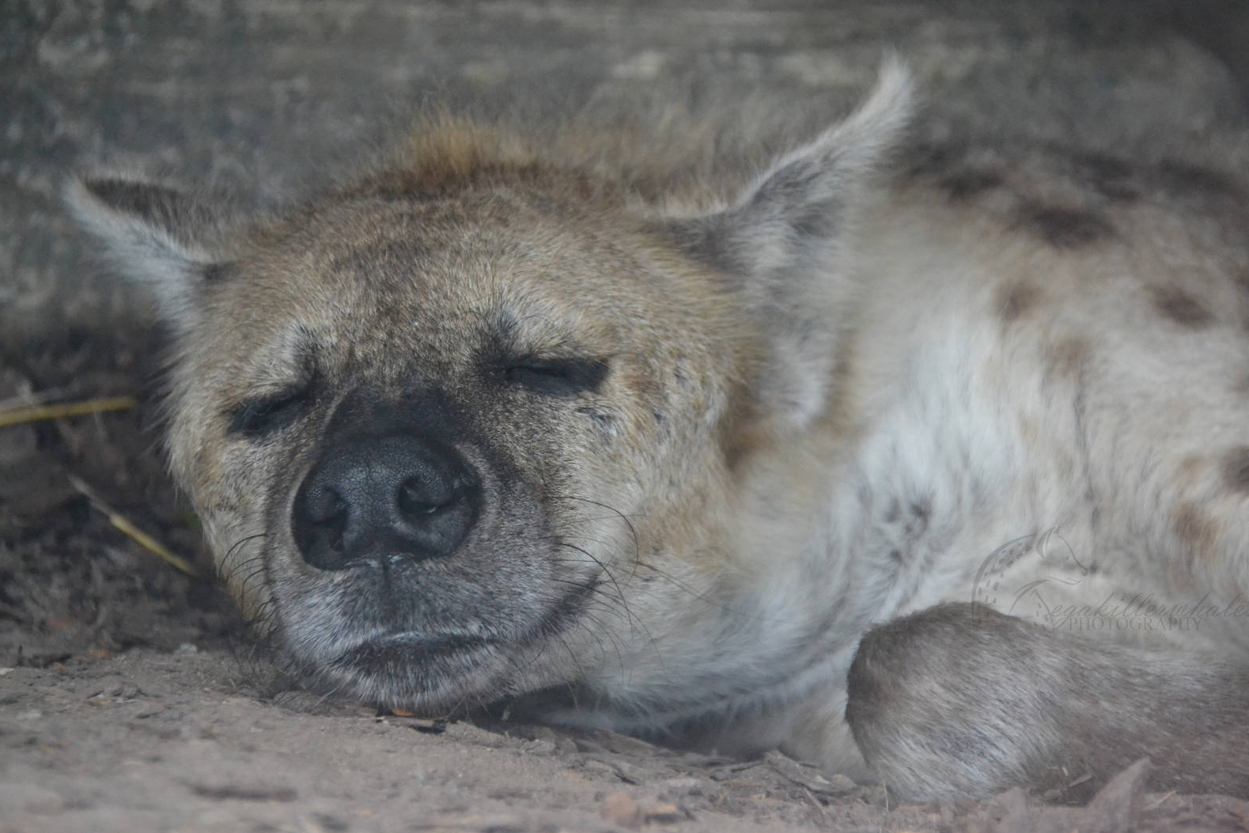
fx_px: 13184
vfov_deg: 3.6
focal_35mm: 380
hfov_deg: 5.4
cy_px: 413
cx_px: 629
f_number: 5.6
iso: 3200
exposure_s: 1/400
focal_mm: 250
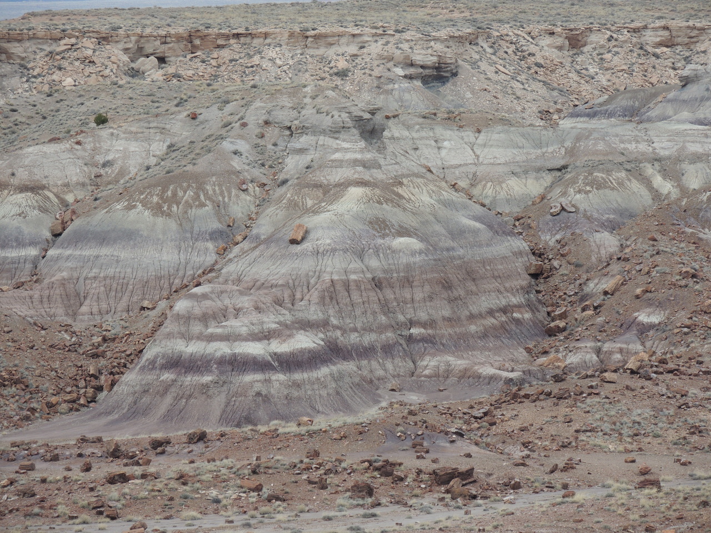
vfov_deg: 3.7
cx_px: 356
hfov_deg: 5.0
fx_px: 8216
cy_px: 266
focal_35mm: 400
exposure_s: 1/250
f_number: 4.8
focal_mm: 71.3
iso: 140
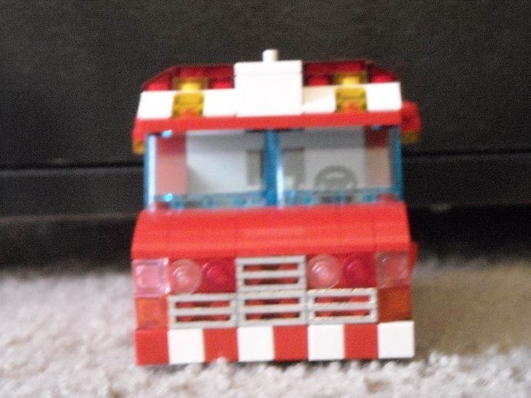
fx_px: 1611
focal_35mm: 105
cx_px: 266
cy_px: 199
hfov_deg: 18.7
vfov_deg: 14.1
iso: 800
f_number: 4.7
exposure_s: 1/21
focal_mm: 17.1
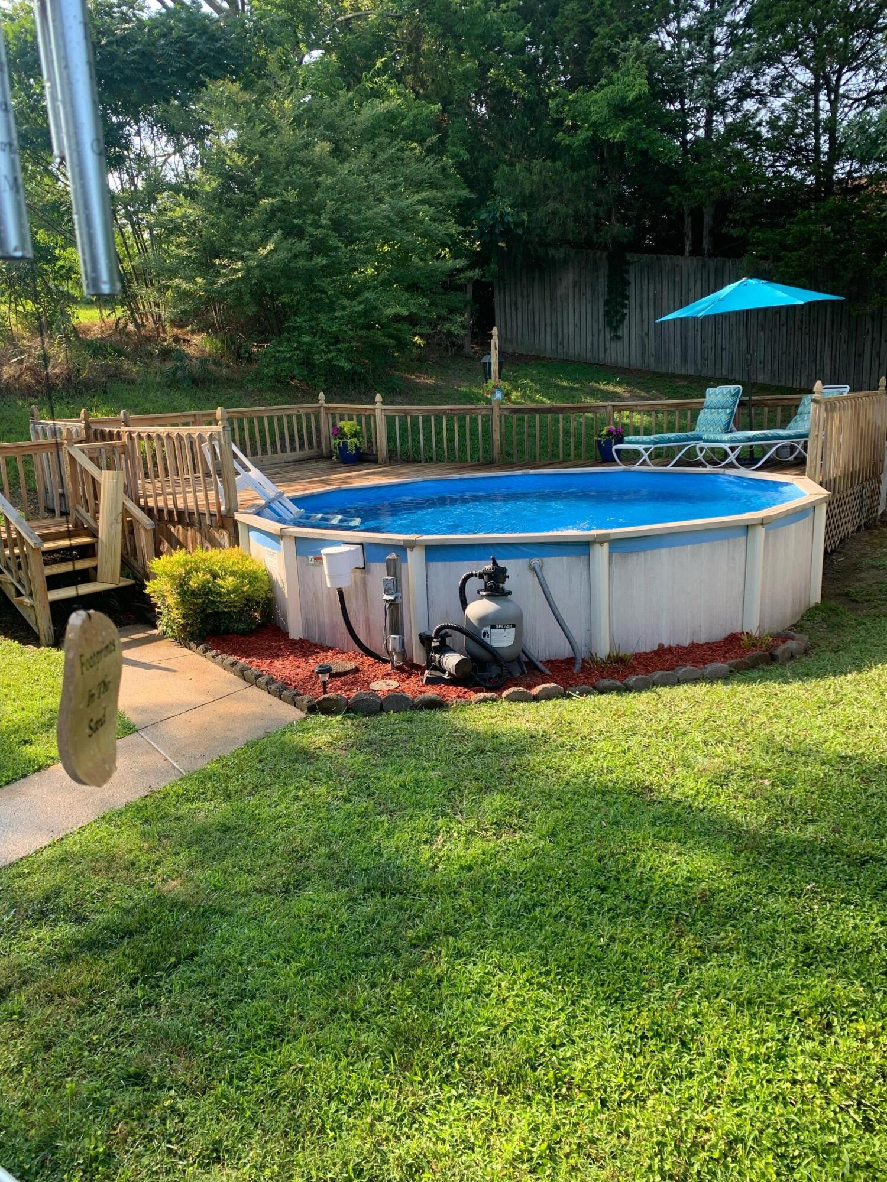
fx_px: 888
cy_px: 591
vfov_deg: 67.3
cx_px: 444
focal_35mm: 26
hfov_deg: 53.1
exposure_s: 1/278
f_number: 1.8
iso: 25
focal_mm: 4.25
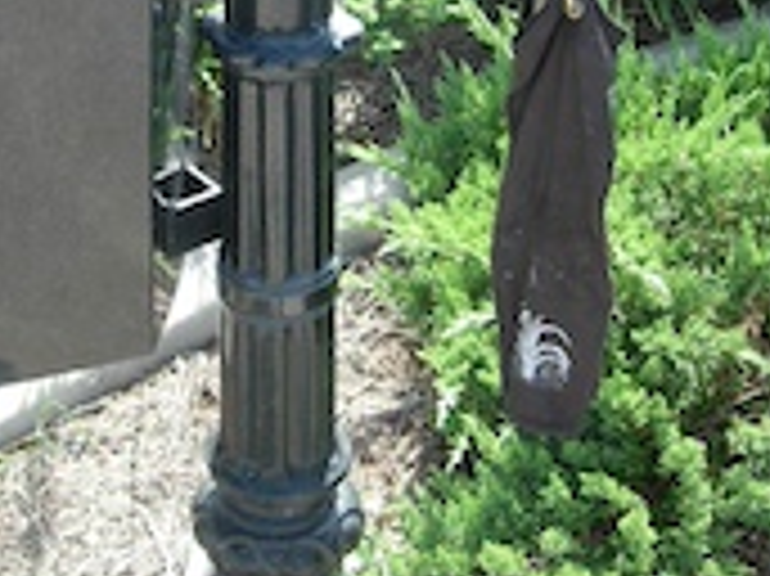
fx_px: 1978
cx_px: 311
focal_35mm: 89
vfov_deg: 16.2
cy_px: -4
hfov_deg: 22.0
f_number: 2.8
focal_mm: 7.8
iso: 79
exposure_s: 1/287
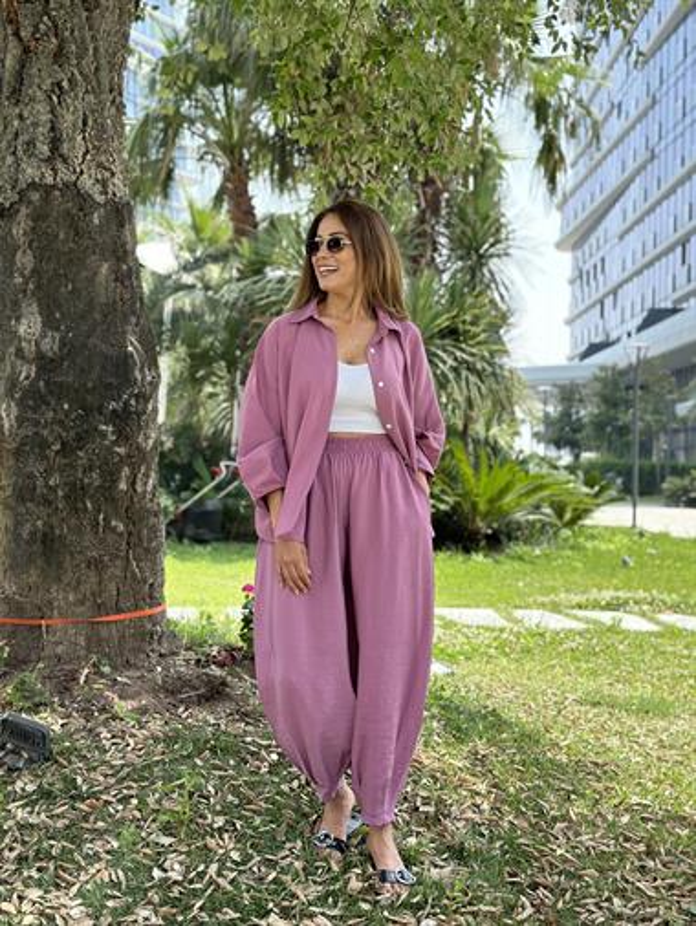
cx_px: 348
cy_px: 463
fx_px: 1286
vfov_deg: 39.6
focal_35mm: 48
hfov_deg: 30.3
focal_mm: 6.86
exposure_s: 1/1062
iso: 80
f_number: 1.78
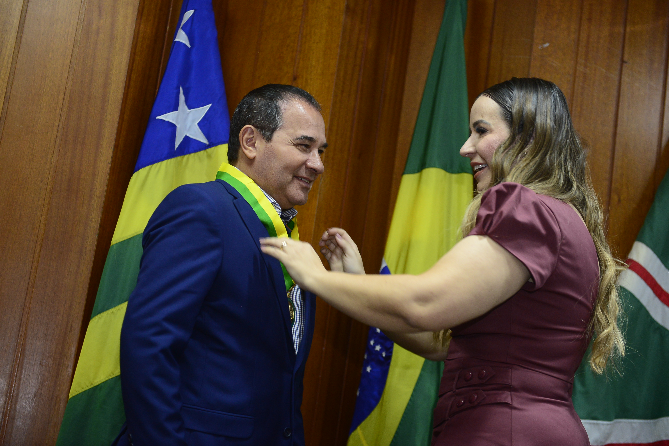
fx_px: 1301
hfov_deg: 28.8
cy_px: 223
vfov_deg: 19.5
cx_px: 334
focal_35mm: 70
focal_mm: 70
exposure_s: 1/125
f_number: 2.8
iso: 2000
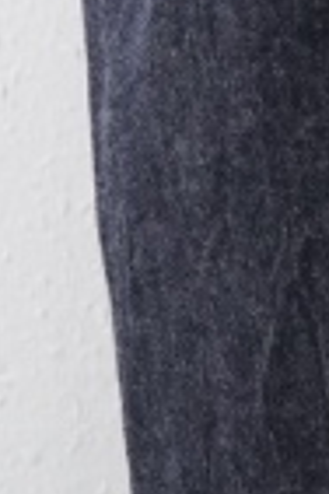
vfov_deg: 7.0
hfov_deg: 4.7
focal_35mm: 287
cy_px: -333
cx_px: 760
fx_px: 3934
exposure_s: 1/125
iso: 5000
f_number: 5.6
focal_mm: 42
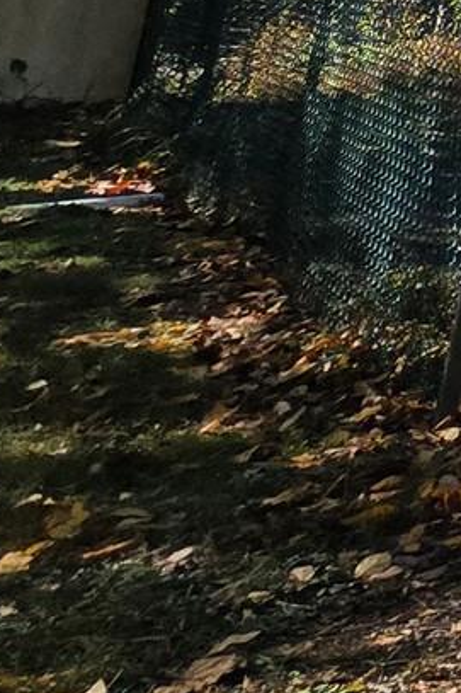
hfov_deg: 9.0
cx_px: 1689
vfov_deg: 25.3
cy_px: -228
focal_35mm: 68
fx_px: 1307
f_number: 2.2
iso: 50
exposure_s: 1/1283
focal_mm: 2.2
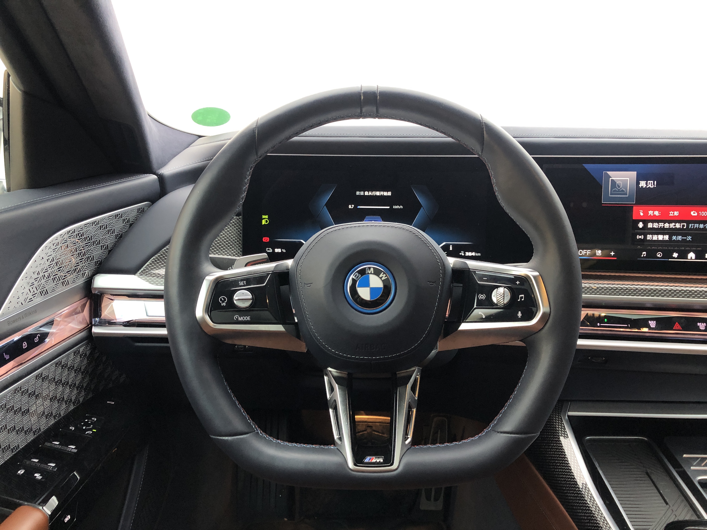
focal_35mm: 28
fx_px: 572
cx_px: 354
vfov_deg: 49.7
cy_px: 265
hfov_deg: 63.4
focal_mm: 4
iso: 50
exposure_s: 1/17
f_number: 1.8
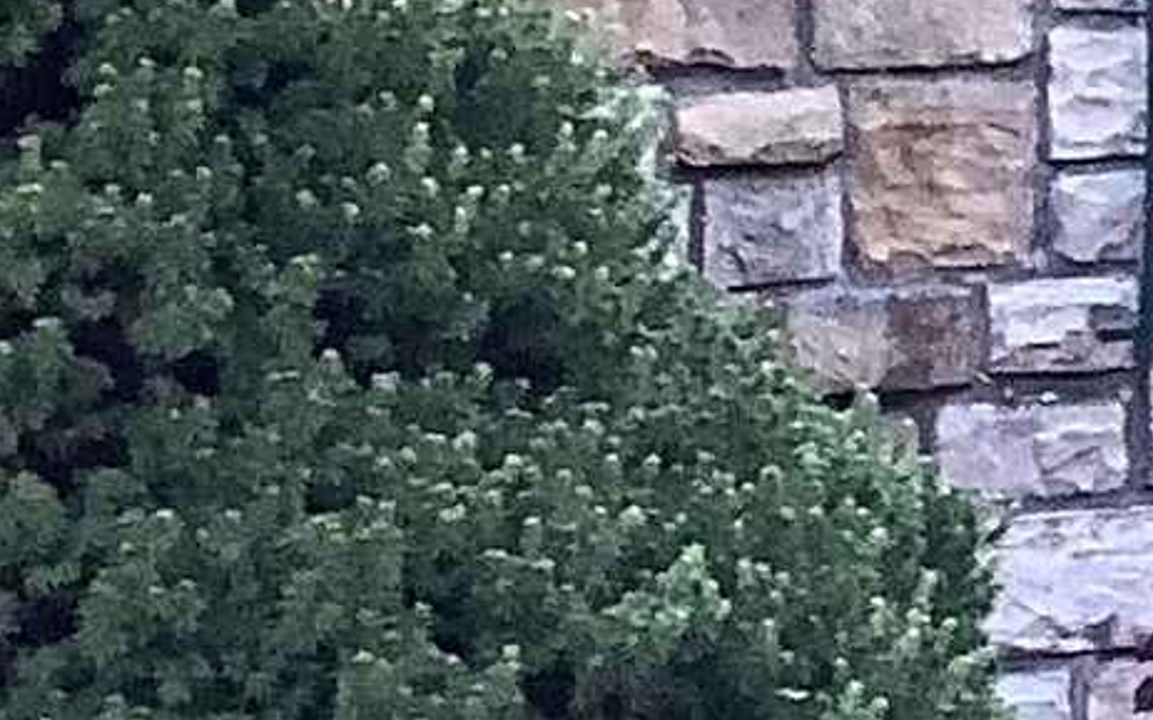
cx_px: 2627
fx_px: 6848
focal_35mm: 218
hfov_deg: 8.8
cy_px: -152
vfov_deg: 6.0
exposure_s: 1/120
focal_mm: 3.3
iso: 80
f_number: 2.4
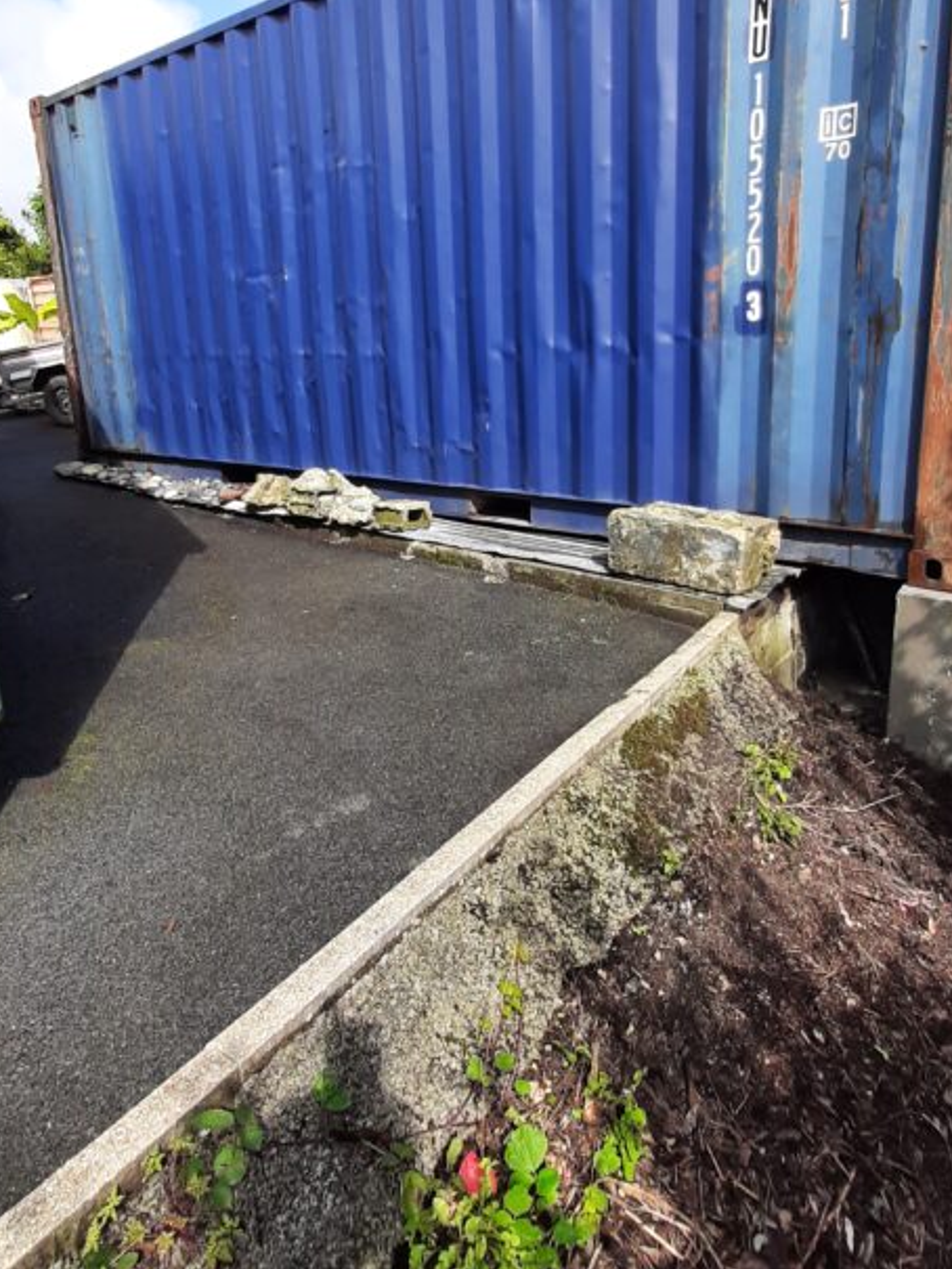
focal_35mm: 22
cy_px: 533
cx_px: 522
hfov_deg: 61.0
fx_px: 806
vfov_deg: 75.8
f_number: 2.2
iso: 40
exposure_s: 1/568
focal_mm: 1.42
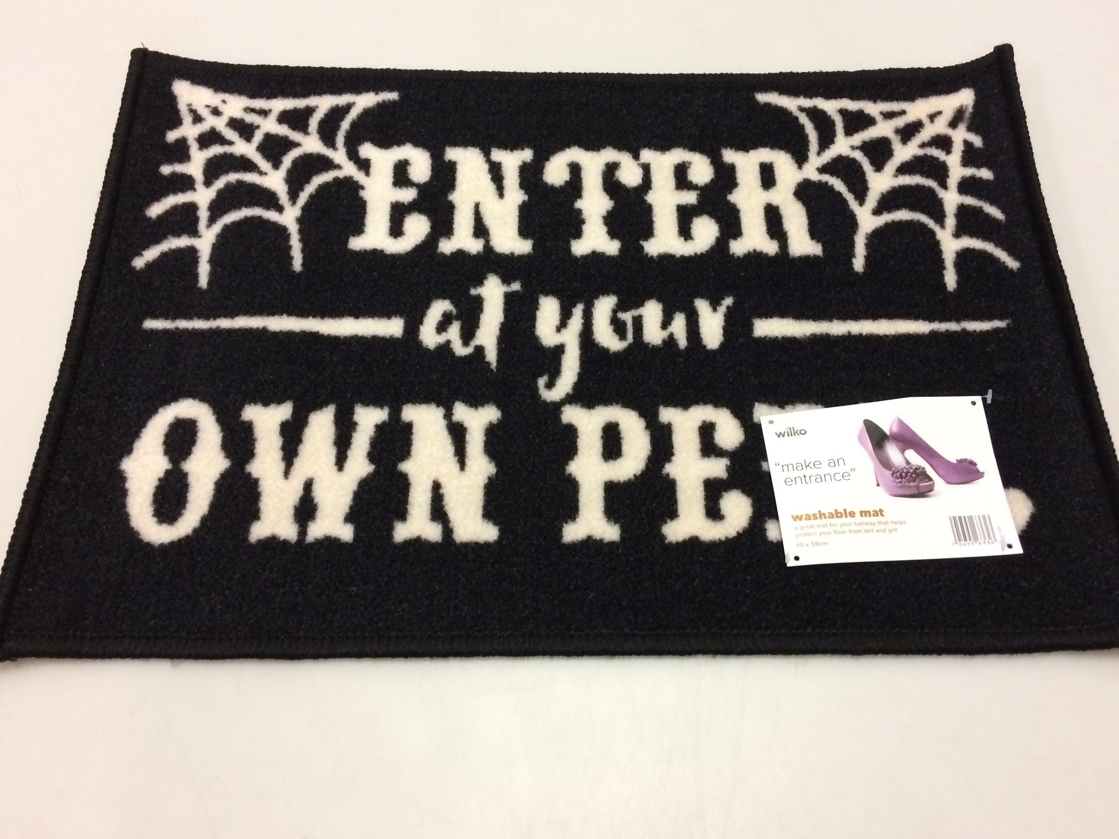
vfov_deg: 41.8
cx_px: 596
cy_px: 422
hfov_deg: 53.9
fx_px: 1099
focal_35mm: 34
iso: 320
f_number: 2.2
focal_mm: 4.15
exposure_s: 1/33
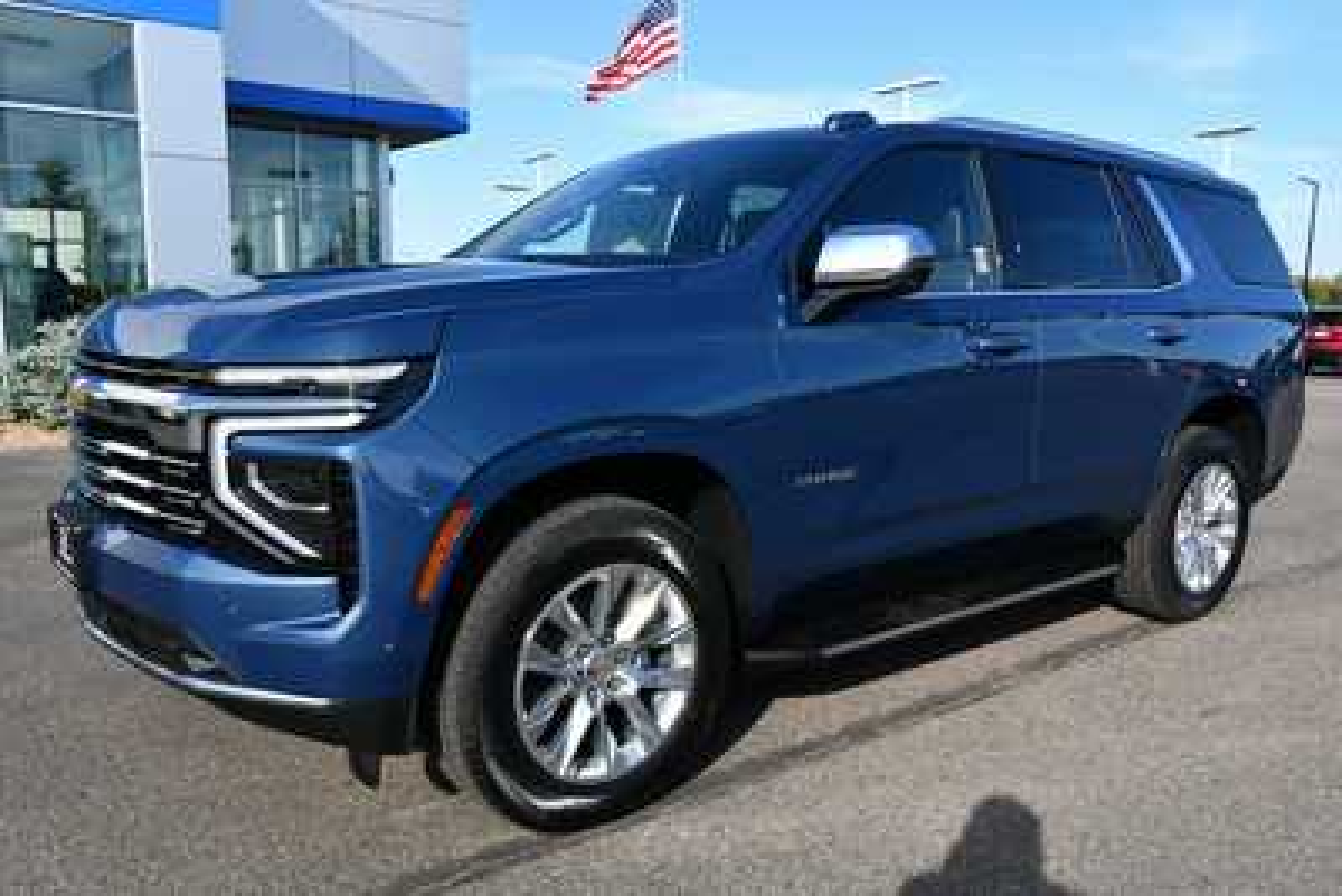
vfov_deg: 43.6
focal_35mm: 30
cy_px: 448
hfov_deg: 61.9
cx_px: 671
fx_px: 1119
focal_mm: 20
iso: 180
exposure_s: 1/250
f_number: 8
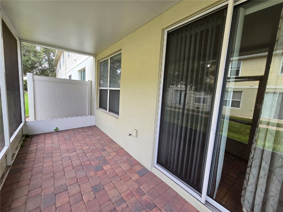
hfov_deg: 106.2
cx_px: 142
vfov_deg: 89.9
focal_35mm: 13
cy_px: 106
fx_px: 106
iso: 125
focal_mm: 2.2
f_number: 2.2
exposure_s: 1/359
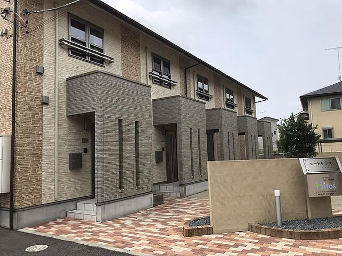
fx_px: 277
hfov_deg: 63.4
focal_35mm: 28
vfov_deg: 49.7
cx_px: 171
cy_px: 128
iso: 20
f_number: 1.8
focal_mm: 3.99
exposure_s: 1/2994
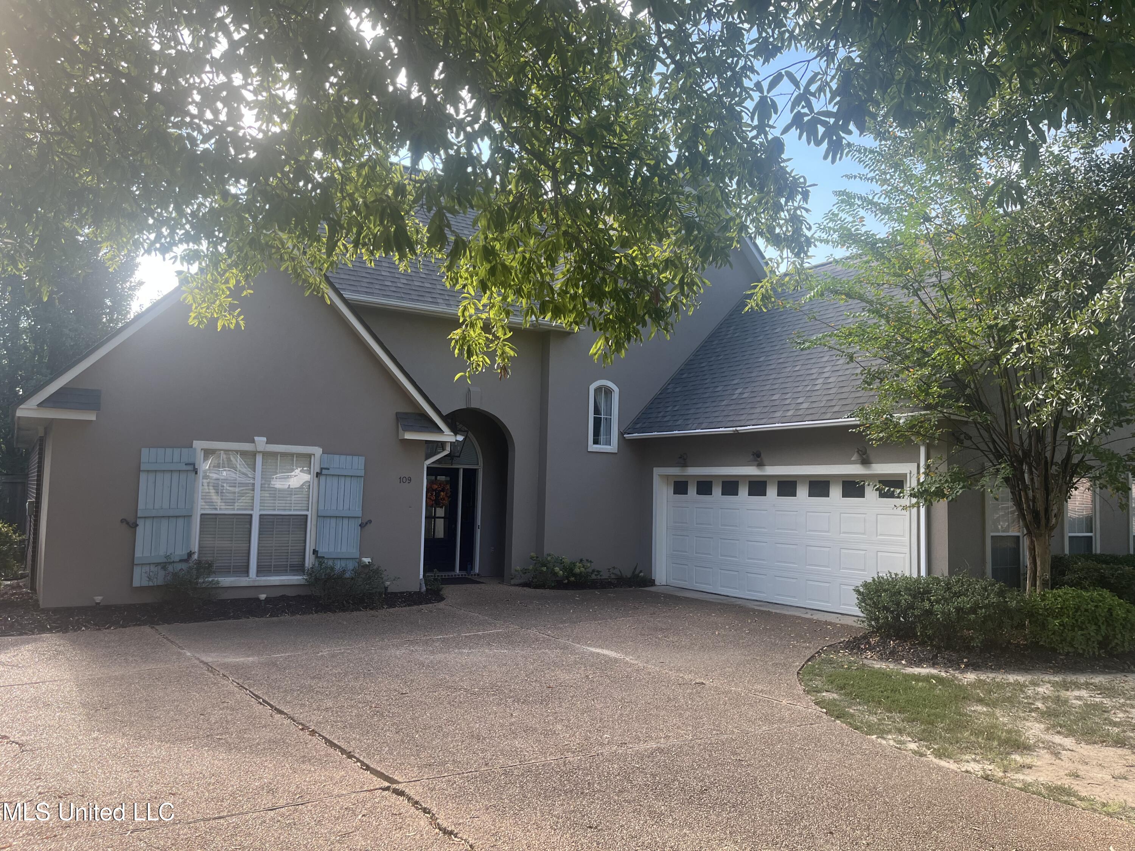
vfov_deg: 53.1
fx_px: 852
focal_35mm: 26
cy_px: 426
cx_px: 568
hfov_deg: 67.3
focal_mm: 5.1
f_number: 1.6
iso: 50
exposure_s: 1/323
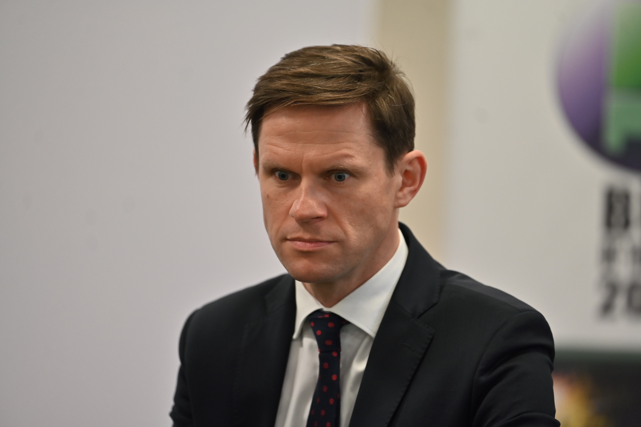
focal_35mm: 180
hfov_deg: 11.4
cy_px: 214
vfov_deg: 7.6
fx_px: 3205
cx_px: 320
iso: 900
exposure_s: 1/200
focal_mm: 180
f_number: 2.8
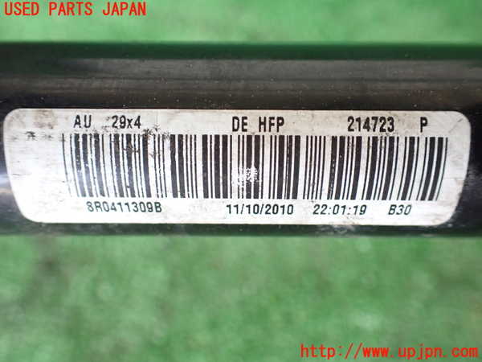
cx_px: 241
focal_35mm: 30
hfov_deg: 60.0
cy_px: 181
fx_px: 418
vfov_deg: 46.8
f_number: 2.3
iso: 500
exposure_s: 1/125
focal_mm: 5.4
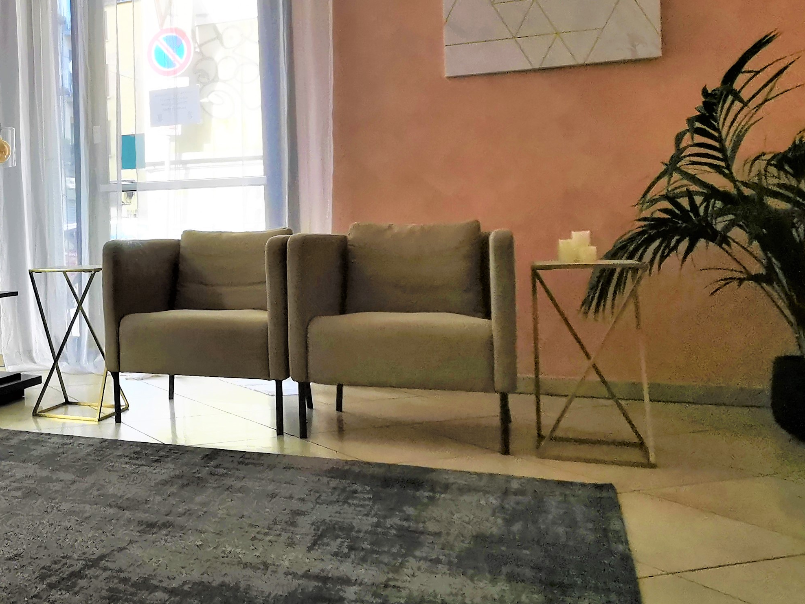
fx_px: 860
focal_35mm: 37
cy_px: 220
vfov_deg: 38.4
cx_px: 21
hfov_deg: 43.7
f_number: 2.2
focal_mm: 2.26
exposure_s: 1/100
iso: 64
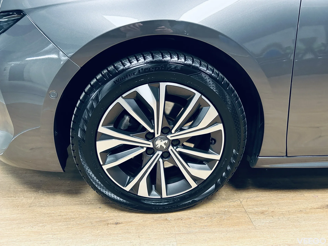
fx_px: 246
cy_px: 123
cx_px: 164
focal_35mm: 26
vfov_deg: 53.1
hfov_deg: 67.3
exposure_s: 1/50
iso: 500
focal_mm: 5.7
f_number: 1.5
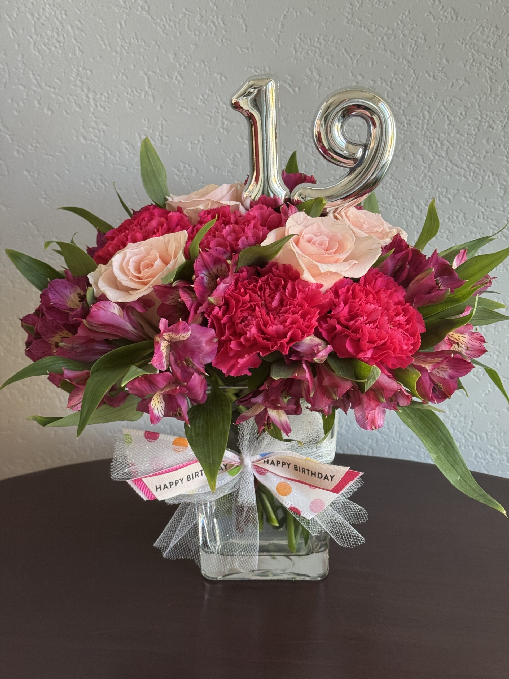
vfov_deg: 39.7
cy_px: 340
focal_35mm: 48
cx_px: 254
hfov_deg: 30.3
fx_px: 941
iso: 160
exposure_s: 1/60
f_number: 1.78
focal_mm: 6.76
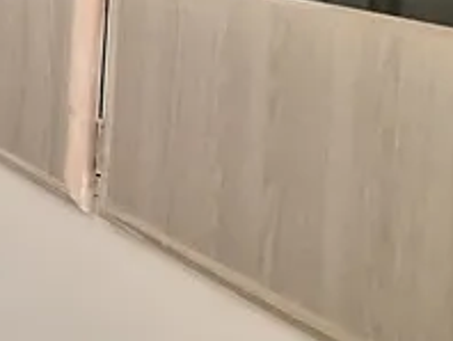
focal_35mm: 63
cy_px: -179
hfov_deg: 15.5
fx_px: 825
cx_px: -622
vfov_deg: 20.0
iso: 250
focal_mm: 1.74
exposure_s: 1/25
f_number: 2.2
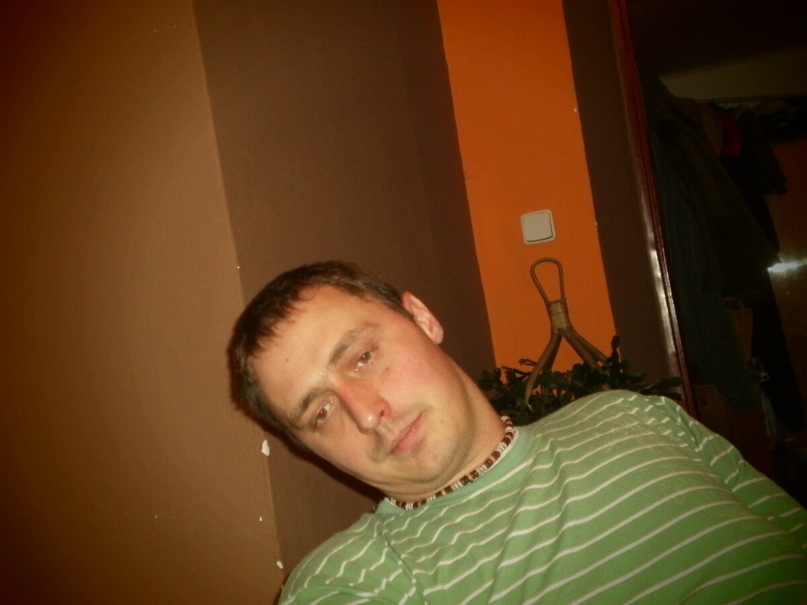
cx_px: 404
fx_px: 1375
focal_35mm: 59
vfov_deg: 24.8
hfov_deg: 32.7
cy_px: 302
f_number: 4.2
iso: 320
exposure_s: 1/40
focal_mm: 10.3
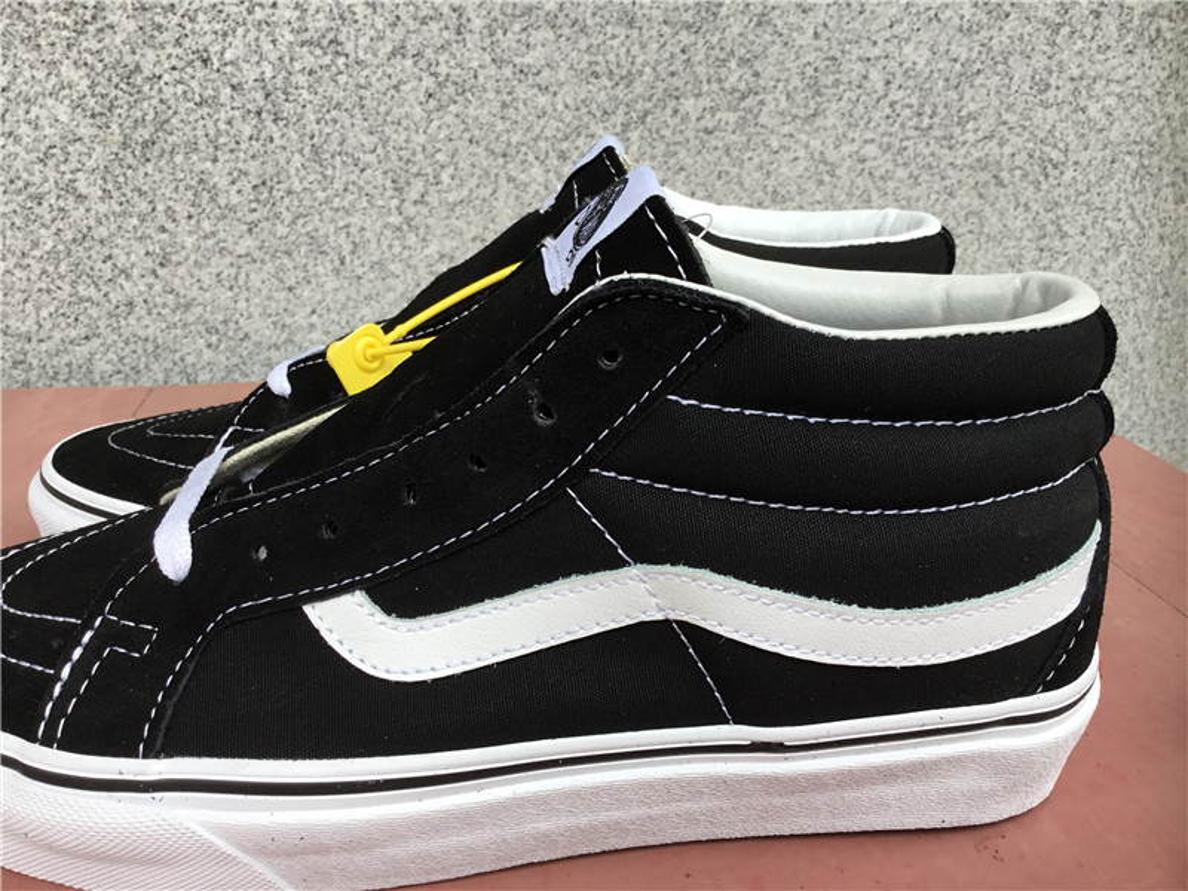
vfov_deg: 45.4
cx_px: 594
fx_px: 1064
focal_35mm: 31
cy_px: 446
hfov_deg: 58.4
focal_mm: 3.3
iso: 25
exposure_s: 1/100
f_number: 2.4
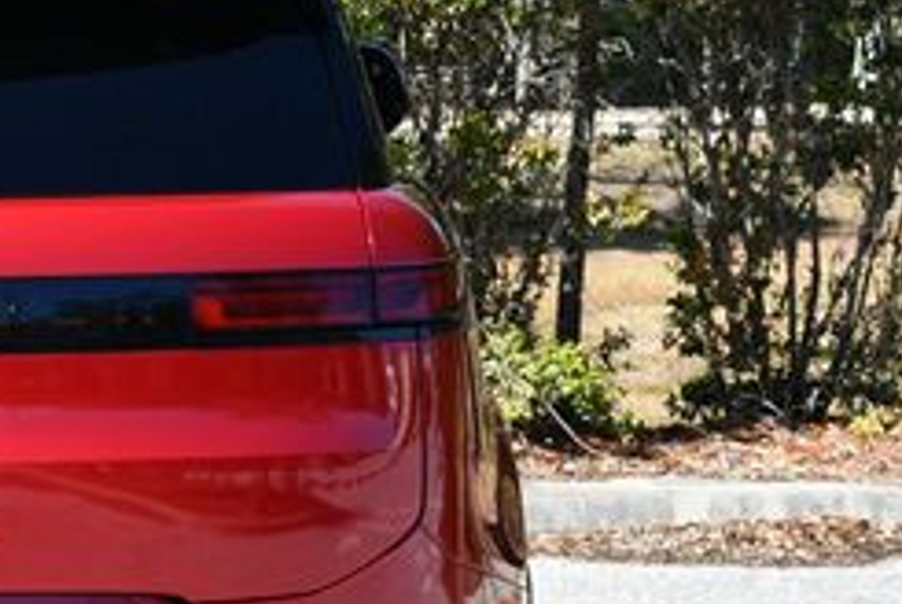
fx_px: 4716
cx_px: -261
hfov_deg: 10.7
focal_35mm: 188
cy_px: 442
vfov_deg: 7.3
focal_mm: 36
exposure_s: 1/250
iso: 200
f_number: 8
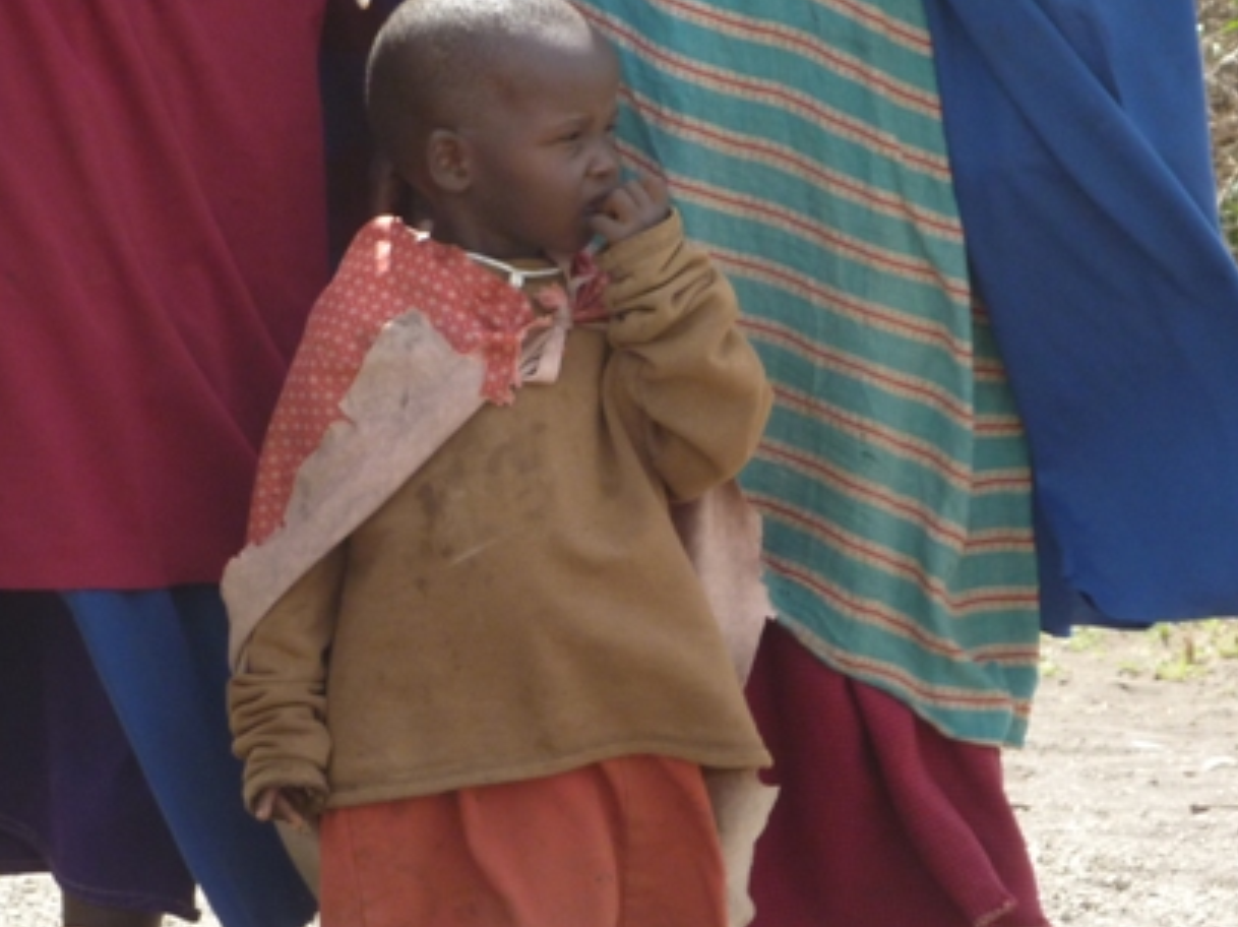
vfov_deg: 6.9
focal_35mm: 216
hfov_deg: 9.2
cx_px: 534
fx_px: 7720
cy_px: 546
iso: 160
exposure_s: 1/320
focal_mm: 22.5
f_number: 4.5
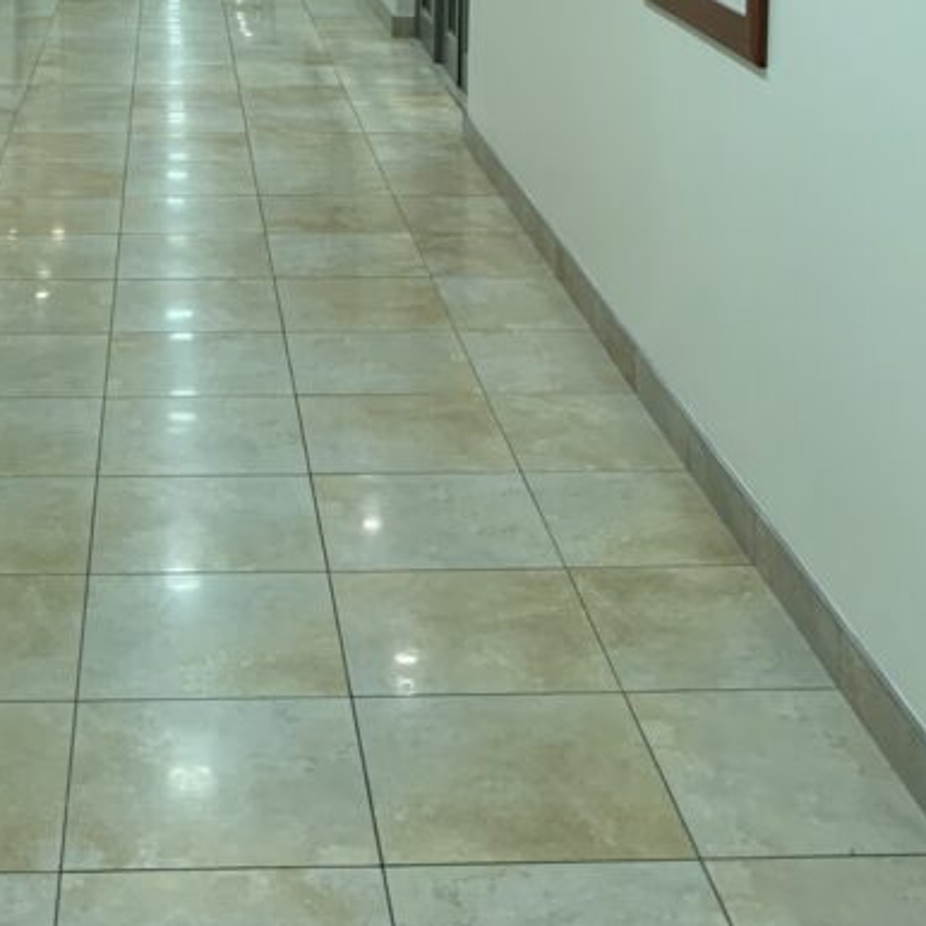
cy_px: -137
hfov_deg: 27.7
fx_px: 1846
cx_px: 218
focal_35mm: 61
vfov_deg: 25.7
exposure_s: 1/50
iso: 160
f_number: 1.8
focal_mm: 4.25
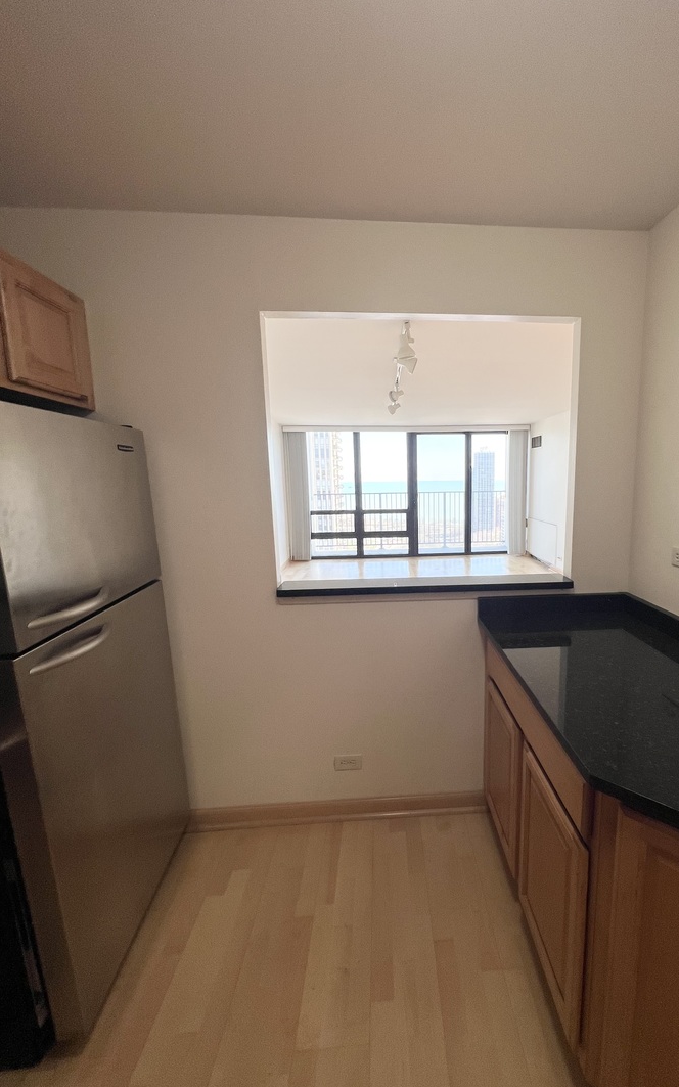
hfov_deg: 77.6
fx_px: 415
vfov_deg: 105.3
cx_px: 413
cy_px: 550
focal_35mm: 14
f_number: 1.8
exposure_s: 1/120
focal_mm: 1.57
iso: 50
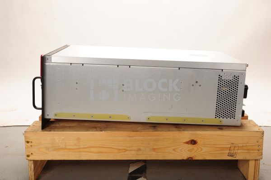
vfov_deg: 26.9
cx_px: 136
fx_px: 376
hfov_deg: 39.6
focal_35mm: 50
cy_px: 90
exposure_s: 1/160
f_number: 13
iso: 320
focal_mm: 50
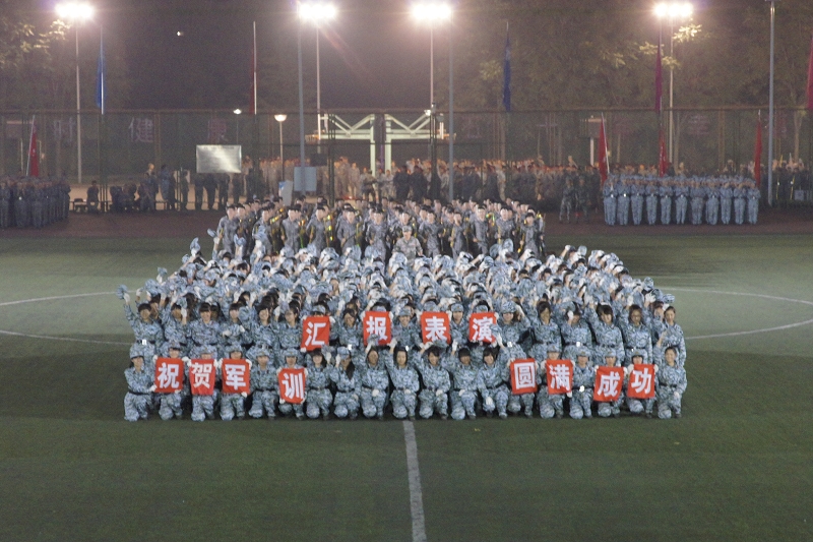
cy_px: 271
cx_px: 406
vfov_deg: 13.0
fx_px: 2371
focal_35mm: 105
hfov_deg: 19.5
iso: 3200
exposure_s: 1/60
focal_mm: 70
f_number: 5.6
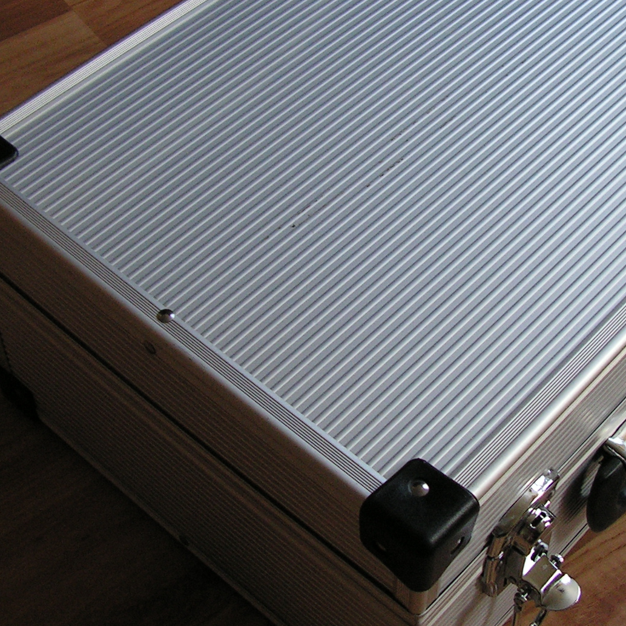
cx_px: 381
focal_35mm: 63
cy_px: 278
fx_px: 1289
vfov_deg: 27.3
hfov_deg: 27.2
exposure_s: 1/40
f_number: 3.2
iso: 125
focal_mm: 6
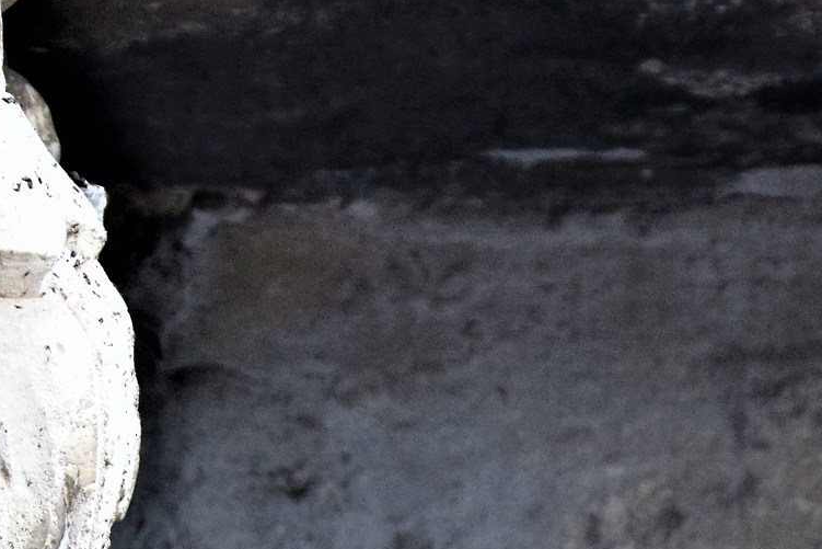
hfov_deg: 2.1
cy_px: -22
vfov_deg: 1.4
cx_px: -273
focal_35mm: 959
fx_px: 21900
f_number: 5.6
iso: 800
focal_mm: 200
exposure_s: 1/250
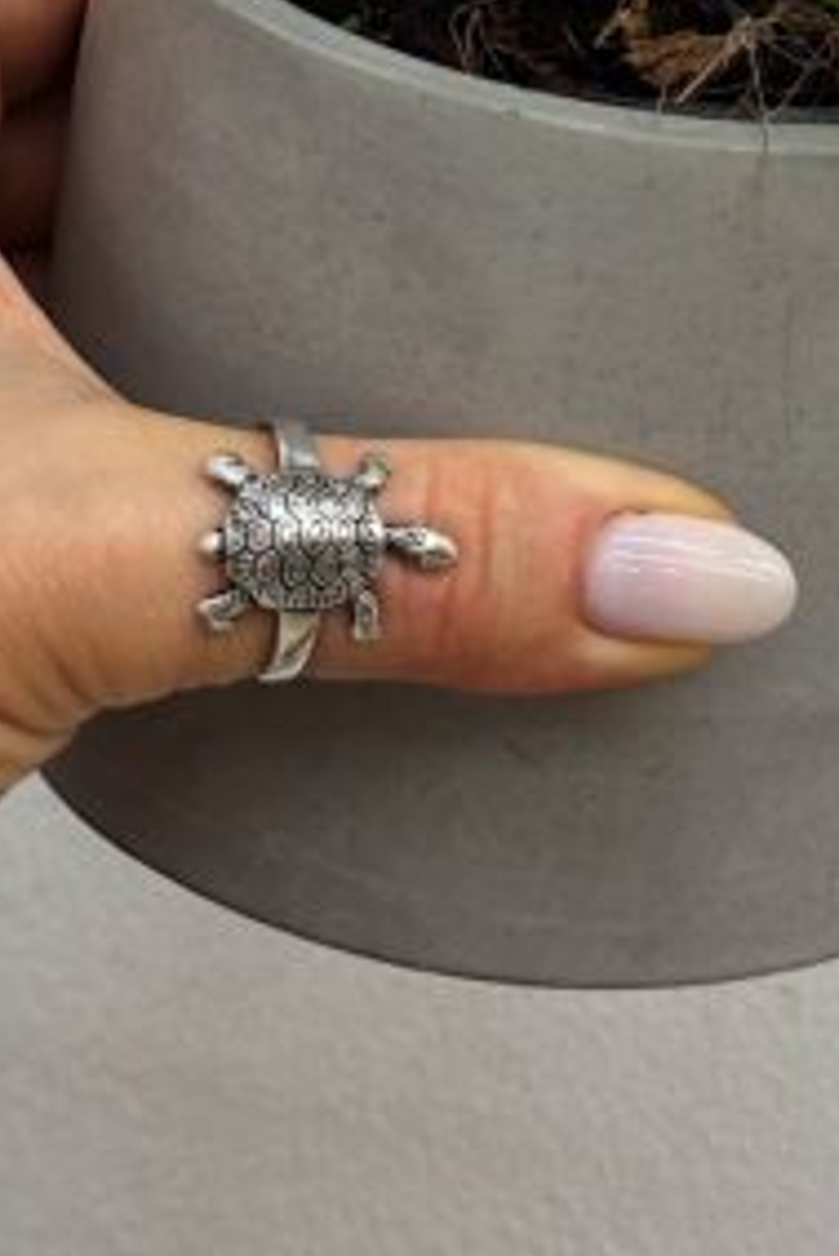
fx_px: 4923
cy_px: -306
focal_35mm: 141
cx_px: 906
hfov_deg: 9.6
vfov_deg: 14.1
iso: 100
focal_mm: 6.86
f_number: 1.78
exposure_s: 1/50
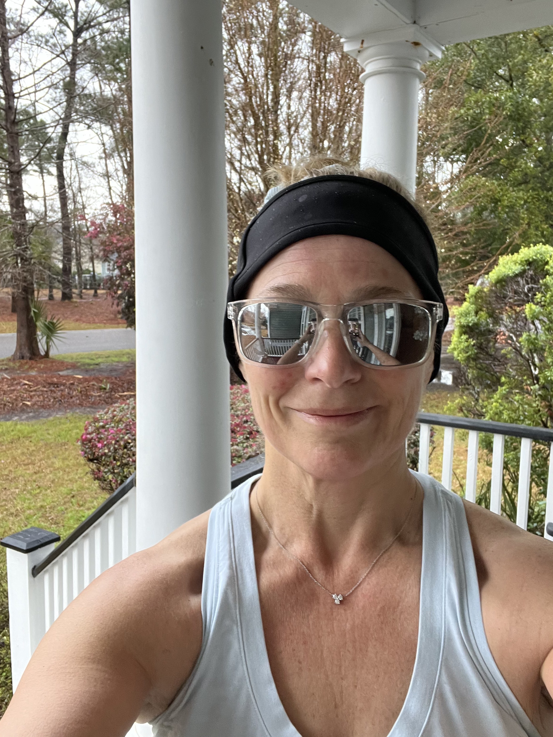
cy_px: 368
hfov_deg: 46.8
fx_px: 639
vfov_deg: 60.0
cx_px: 276
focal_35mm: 30
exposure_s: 1/60
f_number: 2.2
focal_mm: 2.71
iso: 160
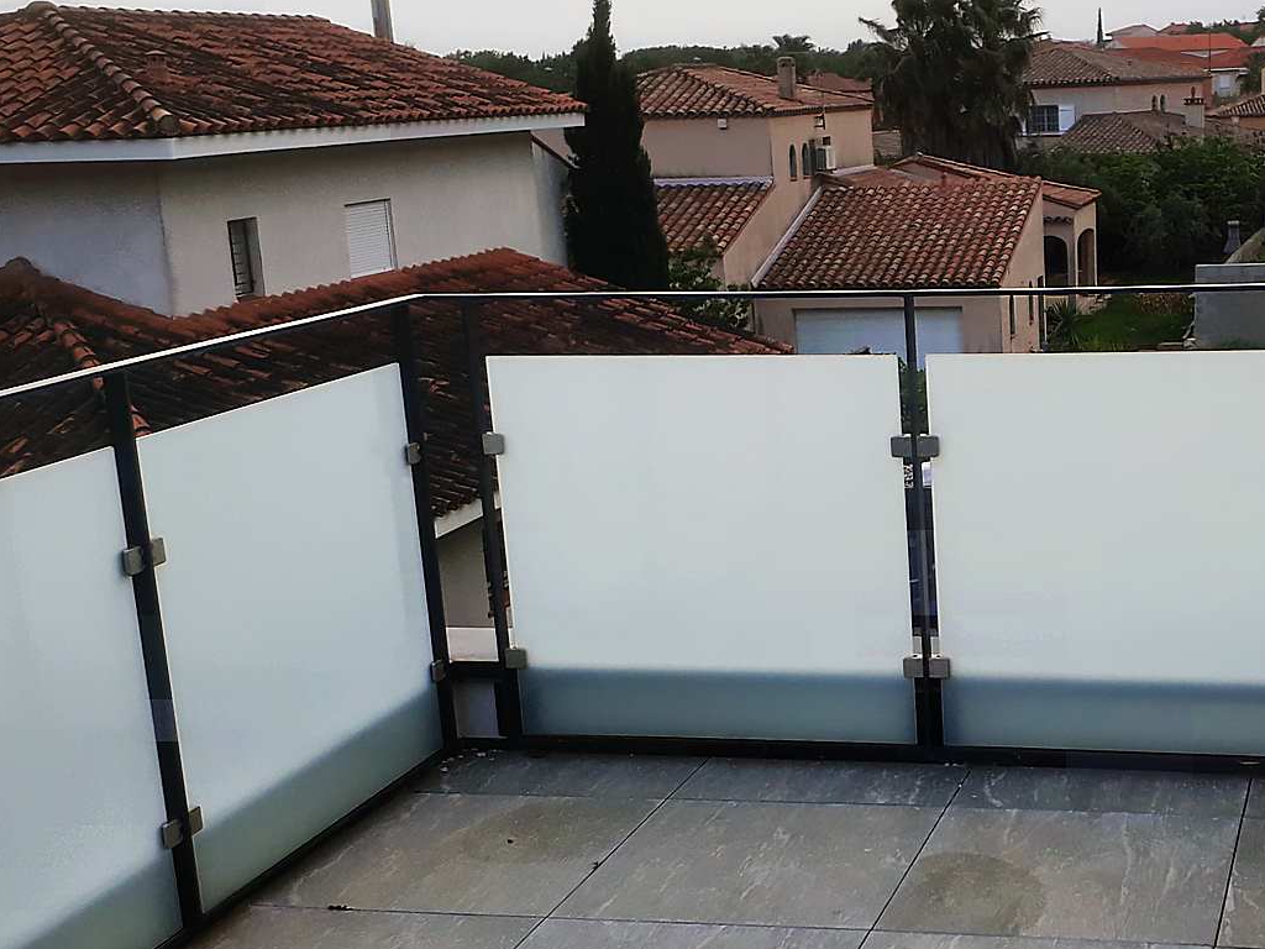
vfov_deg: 27.0
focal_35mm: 54
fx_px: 1973
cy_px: 551
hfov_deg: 34.4
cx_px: 1023
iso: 40
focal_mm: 3.6
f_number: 1.9
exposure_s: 1/256
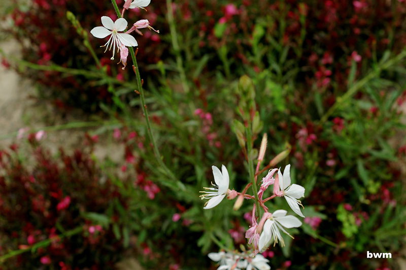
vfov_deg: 21.5
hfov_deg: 31.9
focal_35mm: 63
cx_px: 203
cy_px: 135
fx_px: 709
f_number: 9
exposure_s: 1/100
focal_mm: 42
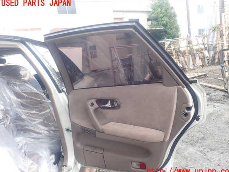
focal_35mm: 31
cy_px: 87
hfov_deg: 58.4
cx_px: 117
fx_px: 205
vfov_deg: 45.4
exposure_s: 1/125
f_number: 3.2
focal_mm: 5.4
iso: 100
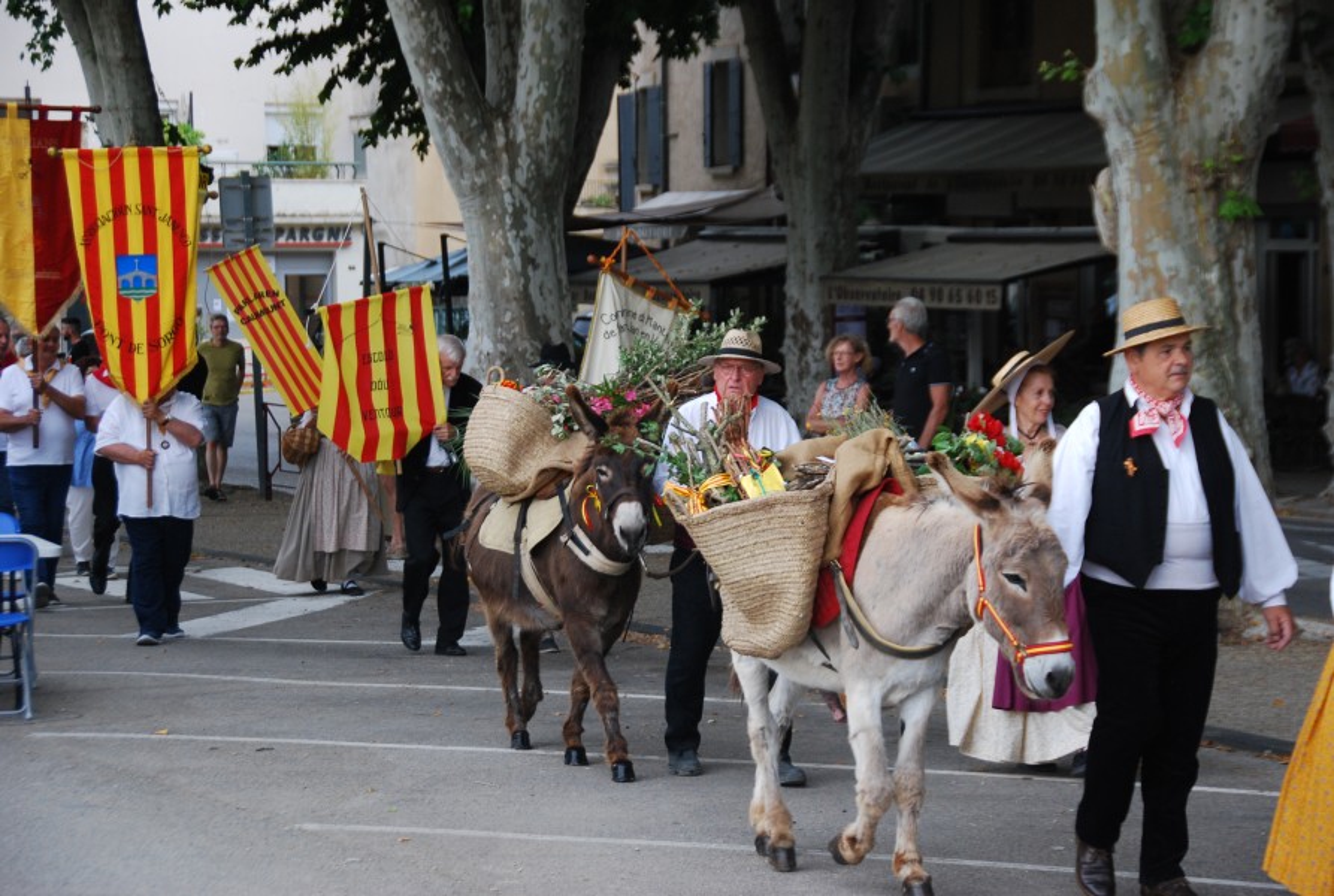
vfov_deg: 13.1
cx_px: 667
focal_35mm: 105
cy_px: 448
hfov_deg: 19.4
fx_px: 3900
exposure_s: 1/250
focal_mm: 70
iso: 400
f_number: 5
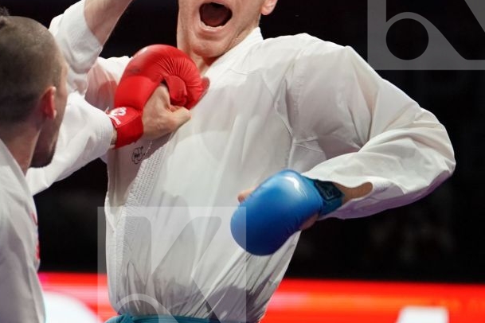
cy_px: 279
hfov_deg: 4.5
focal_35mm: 458
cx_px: -98
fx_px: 6170
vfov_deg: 3.0
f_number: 2.8
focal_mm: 155
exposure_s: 1/1000
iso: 2500
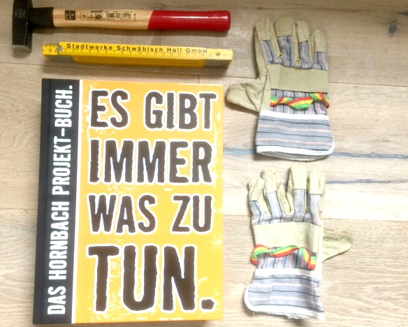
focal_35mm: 31
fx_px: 375
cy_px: 164
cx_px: 199
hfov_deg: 57.1
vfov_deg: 47.2
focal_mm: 4.15
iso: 50
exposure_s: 1/17
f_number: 2.2
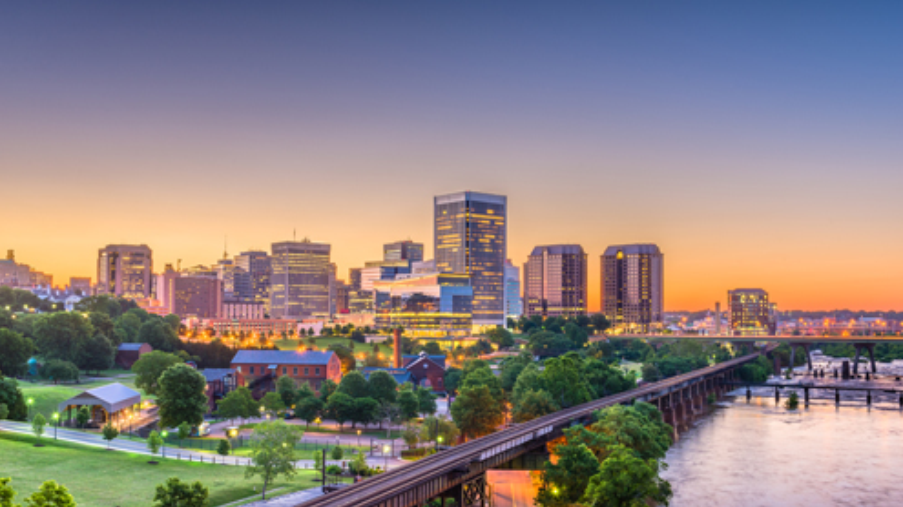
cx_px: 454
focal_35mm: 36
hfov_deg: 55.3
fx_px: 862
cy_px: 285
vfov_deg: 32.8
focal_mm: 34
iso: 100
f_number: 11
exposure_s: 13
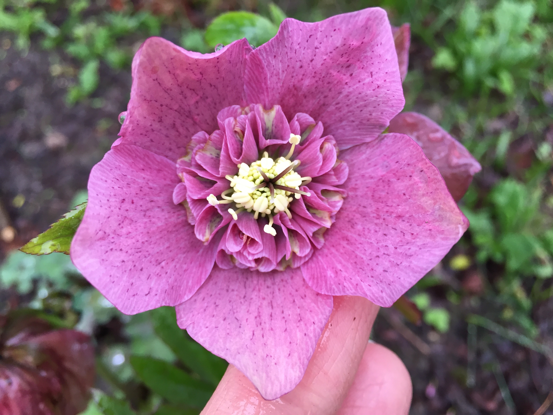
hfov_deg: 61.7
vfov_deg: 48.2
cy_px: 208
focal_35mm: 29
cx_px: 276
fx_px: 463
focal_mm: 4.15
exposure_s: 1/33
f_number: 2.2
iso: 32
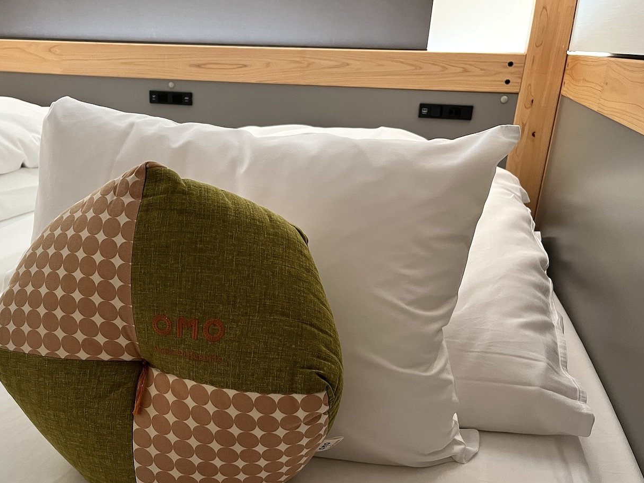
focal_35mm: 33
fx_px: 614
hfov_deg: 54.8
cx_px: 246
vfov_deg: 42.7
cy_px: 298
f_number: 1.6
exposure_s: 1/50
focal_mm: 5.1
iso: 200
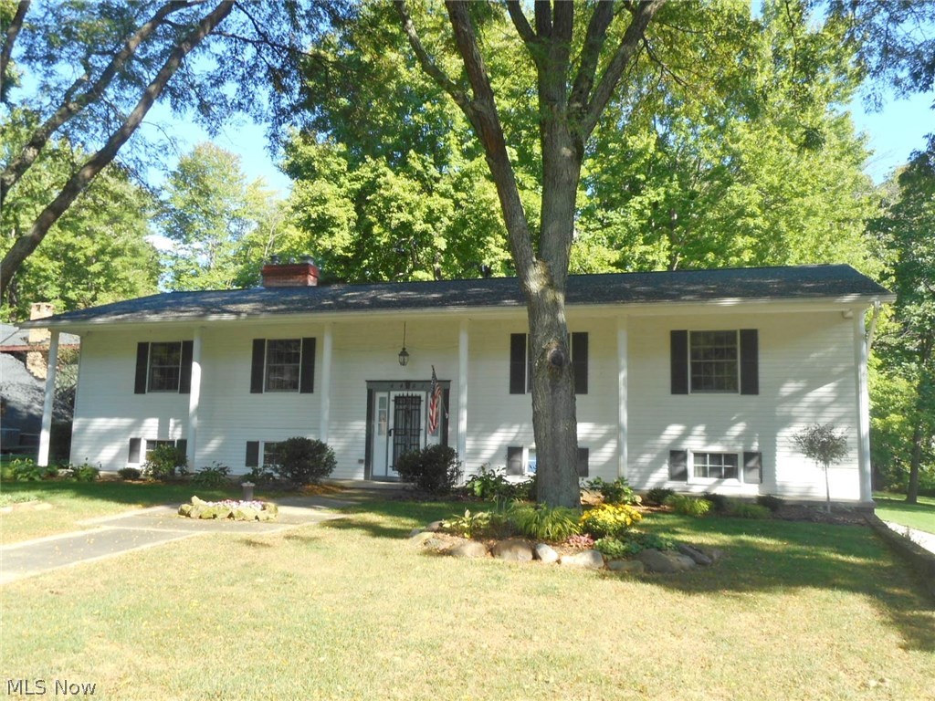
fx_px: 783
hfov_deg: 61.7
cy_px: 350
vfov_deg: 48.2
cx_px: 468
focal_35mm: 29
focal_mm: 5.2
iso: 80
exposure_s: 1/125
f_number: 4
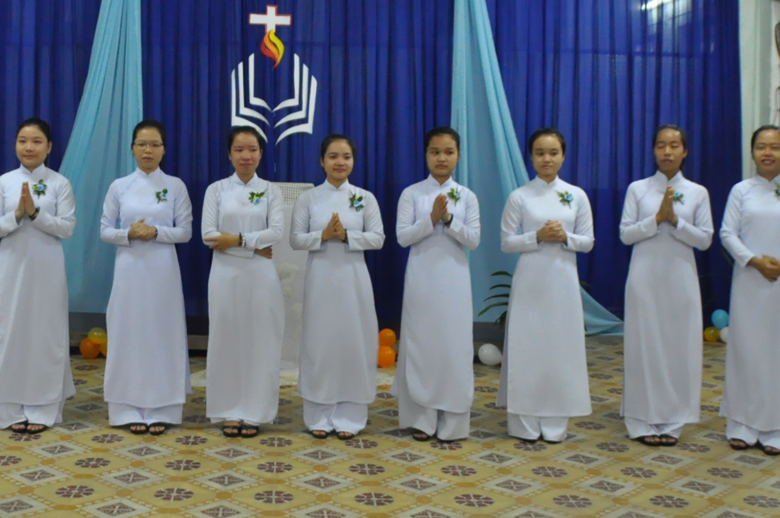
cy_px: 166
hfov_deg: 29.1
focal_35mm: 69
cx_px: 263
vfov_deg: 19.6
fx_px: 1493
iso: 1600
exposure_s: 1/30
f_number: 3.8
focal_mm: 22
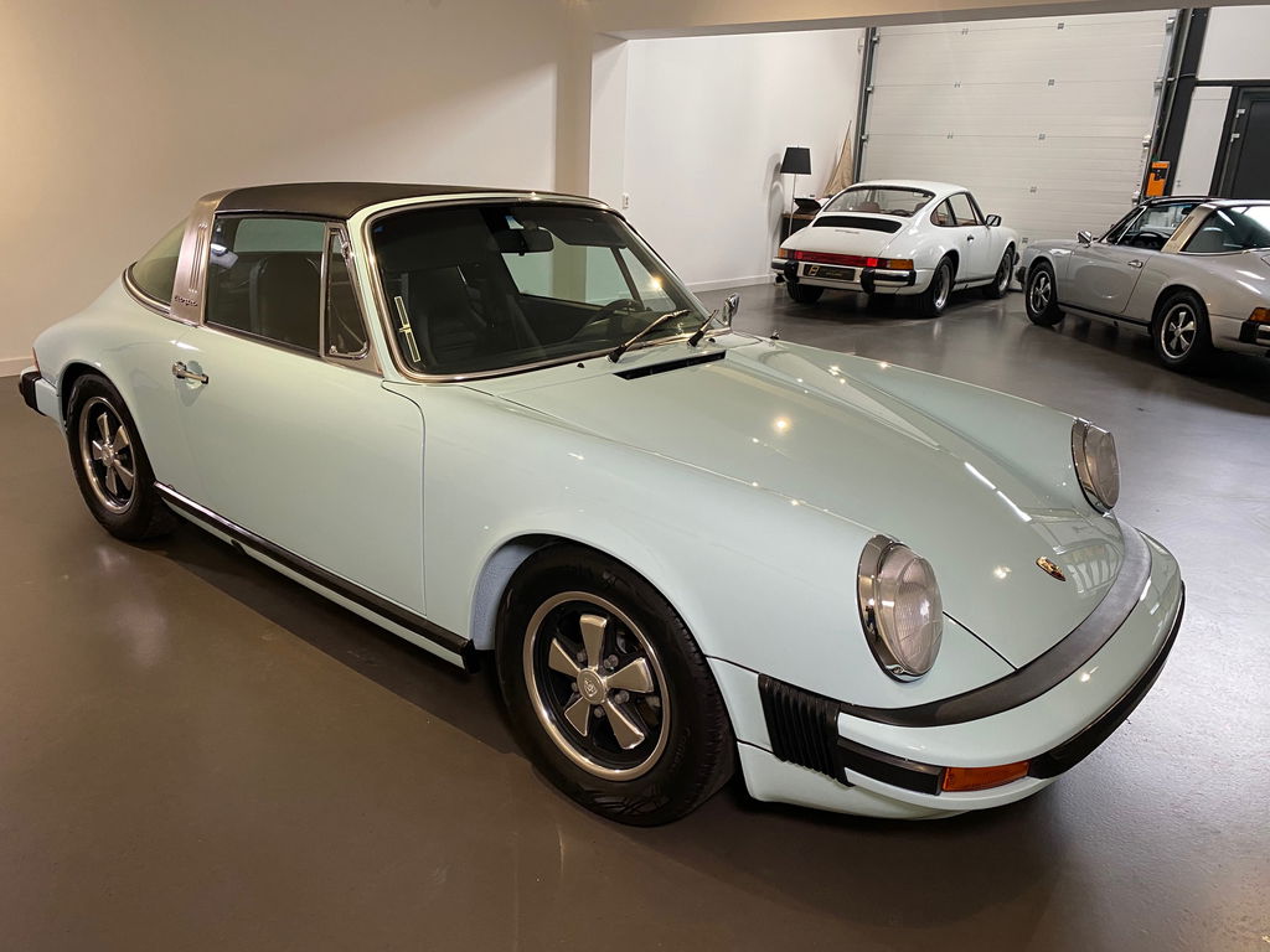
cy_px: 476
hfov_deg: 67.3
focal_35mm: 26
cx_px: 635
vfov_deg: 53.1
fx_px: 954
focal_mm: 4.25
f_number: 1.8
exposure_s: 1/60
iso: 200
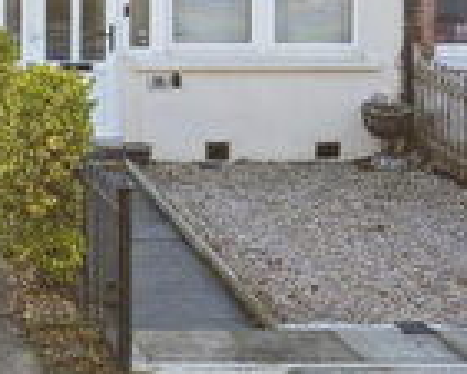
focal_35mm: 112
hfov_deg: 16.0
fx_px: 1549
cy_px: -141
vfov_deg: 13.2
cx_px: -195
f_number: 5.6
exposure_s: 1/160
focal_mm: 24
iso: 320
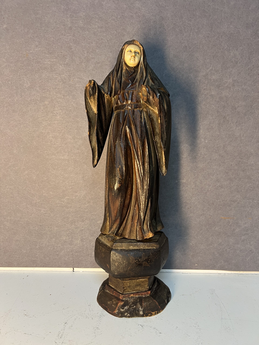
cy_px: 172
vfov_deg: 67.3
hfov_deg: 53.1
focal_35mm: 26
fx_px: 259
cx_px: 130
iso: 100
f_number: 1.5
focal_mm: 5.7
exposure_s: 1/50
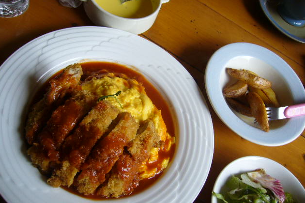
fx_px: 313
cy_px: 95
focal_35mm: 37
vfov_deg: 35.9
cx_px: 152
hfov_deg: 51.9
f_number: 2.8
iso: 80
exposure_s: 1/80
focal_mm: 5.8
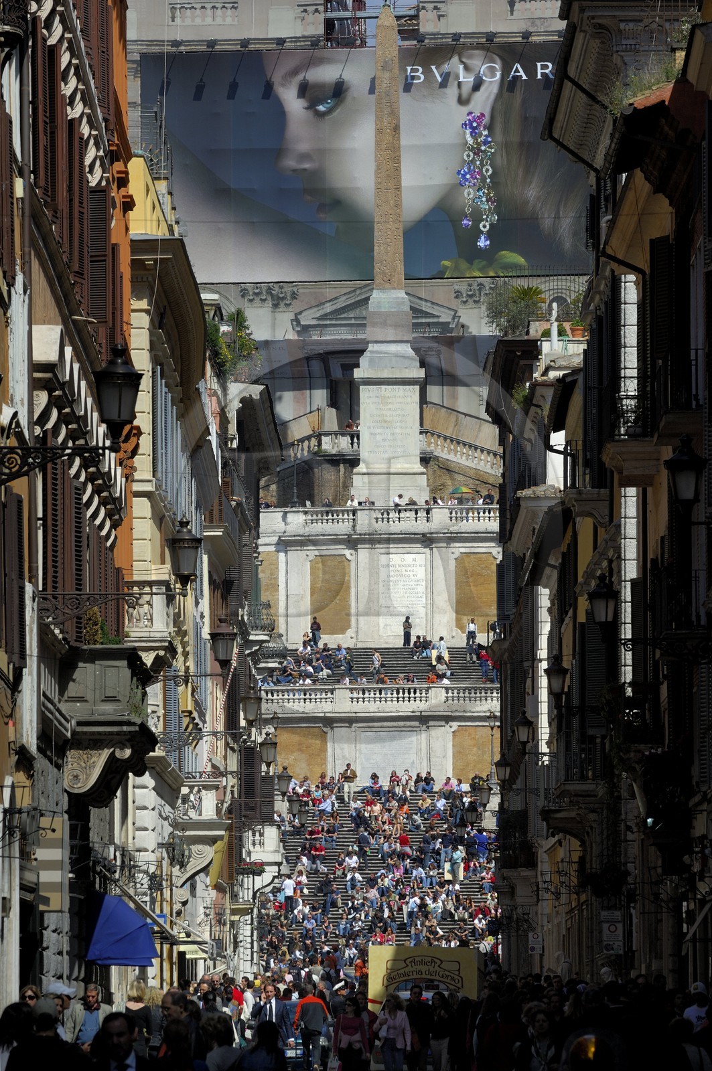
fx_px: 8029
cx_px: 356
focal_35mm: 270
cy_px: 536
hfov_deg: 5.1
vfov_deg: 7.6
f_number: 11
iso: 100
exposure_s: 1/250
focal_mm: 180
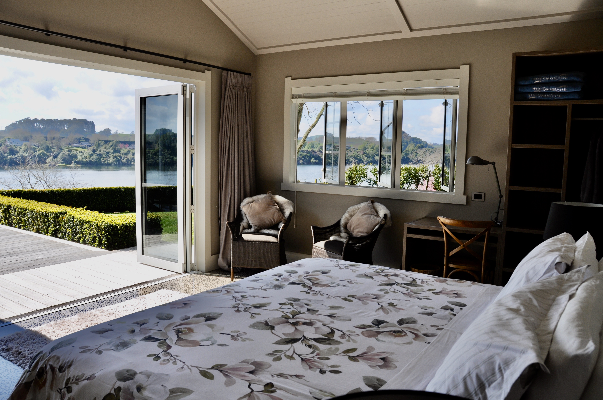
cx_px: 302
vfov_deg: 47.8
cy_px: 200
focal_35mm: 27
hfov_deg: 67.4
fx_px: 452
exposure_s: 1/320
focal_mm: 18
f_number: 9
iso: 200
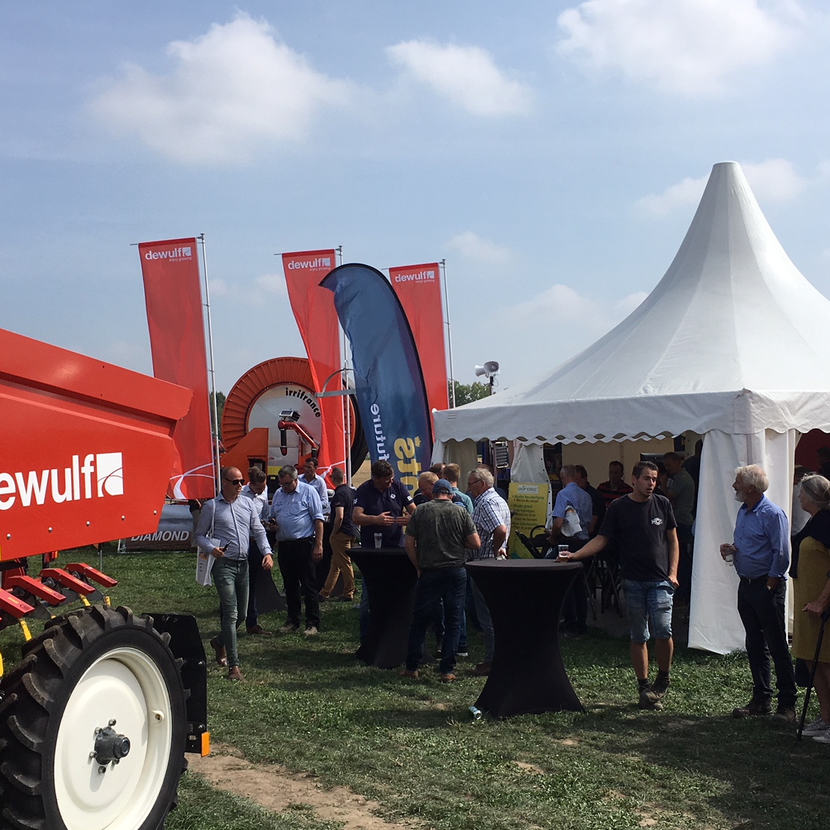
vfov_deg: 36.1
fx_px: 1275
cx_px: 421
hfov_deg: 36.1
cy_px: 419
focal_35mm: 47
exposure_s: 1/2331
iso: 25
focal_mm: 4.15
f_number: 2.2
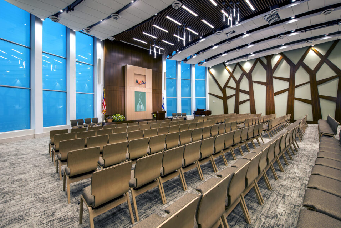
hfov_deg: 100.4
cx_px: 173
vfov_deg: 77.3
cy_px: 111
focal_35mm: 15
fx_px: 142
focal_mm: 14
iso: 80
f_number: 8
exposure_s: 1/4
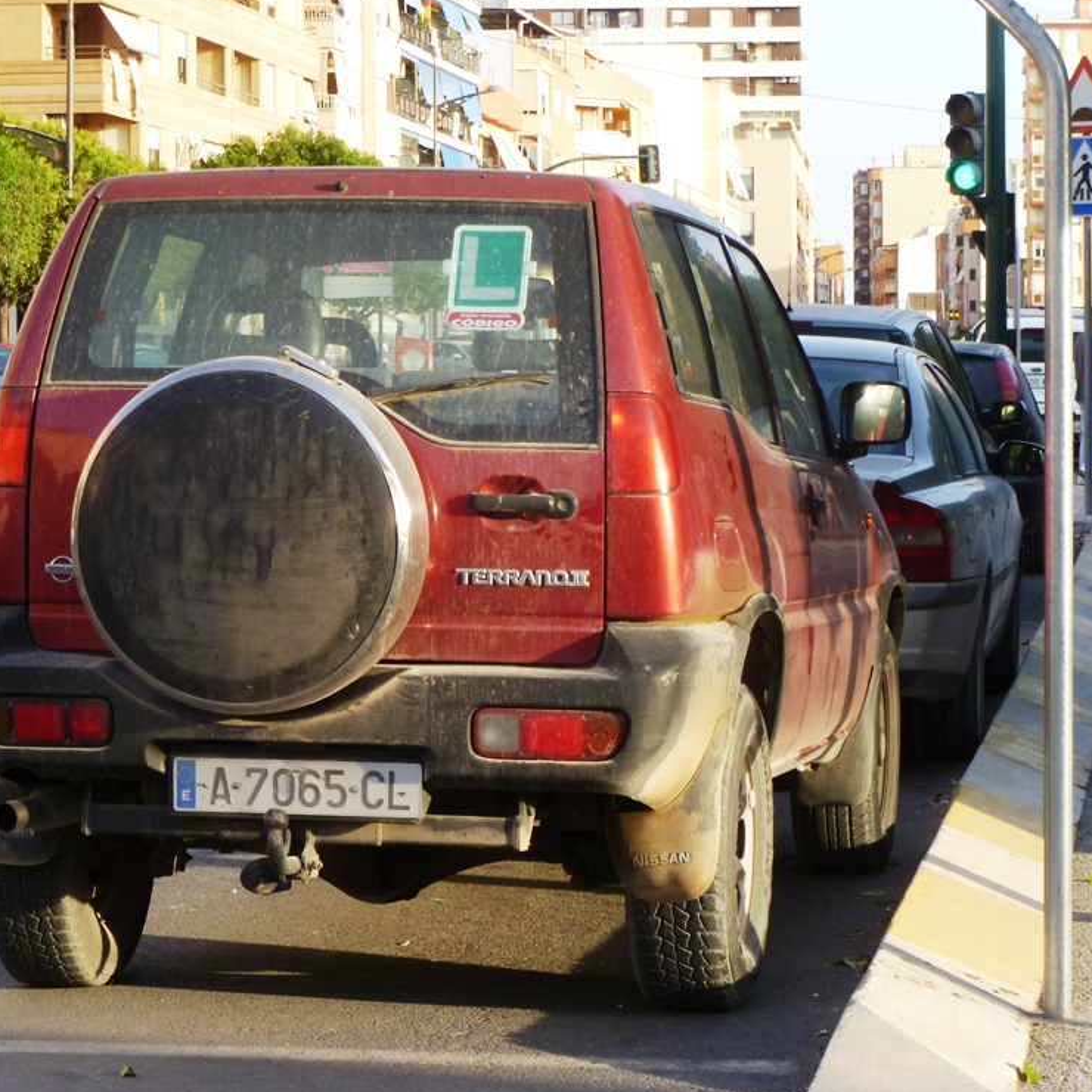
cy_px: 556
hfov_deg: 16.7
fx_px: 3712
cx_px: 395
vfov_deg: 16.7
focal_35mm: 104
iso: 160
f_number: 4.6
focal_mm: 15.1
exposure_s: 1/200
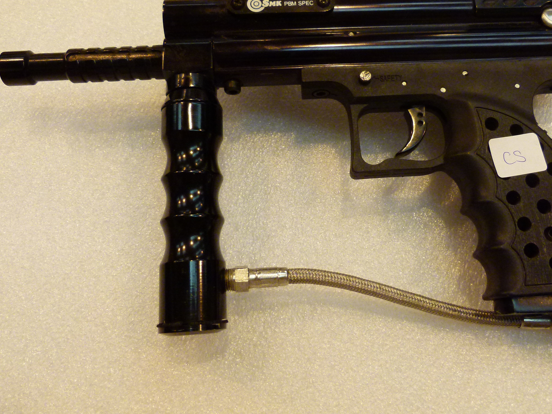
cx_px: 341
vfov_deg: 42.6
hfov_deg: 54.8
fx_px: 526
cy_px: 157
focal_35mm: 33
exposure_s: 1/60
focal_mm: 4.5
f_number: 2.8
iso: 200
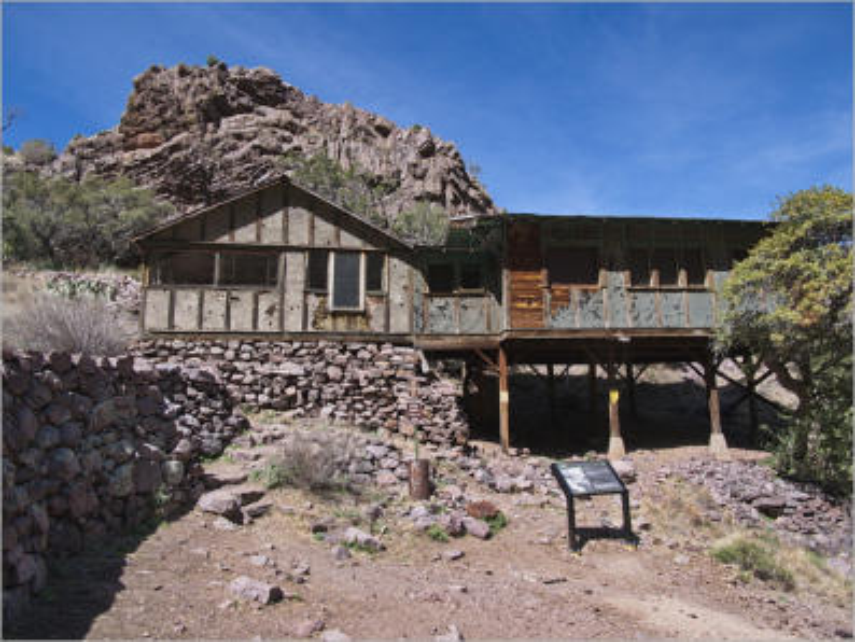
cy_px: 321
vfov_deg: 56.8
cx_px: 428
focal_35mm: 24
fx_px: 593
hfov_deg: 71.6
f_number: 7.1
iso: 200
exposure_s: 1/400
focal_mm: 12
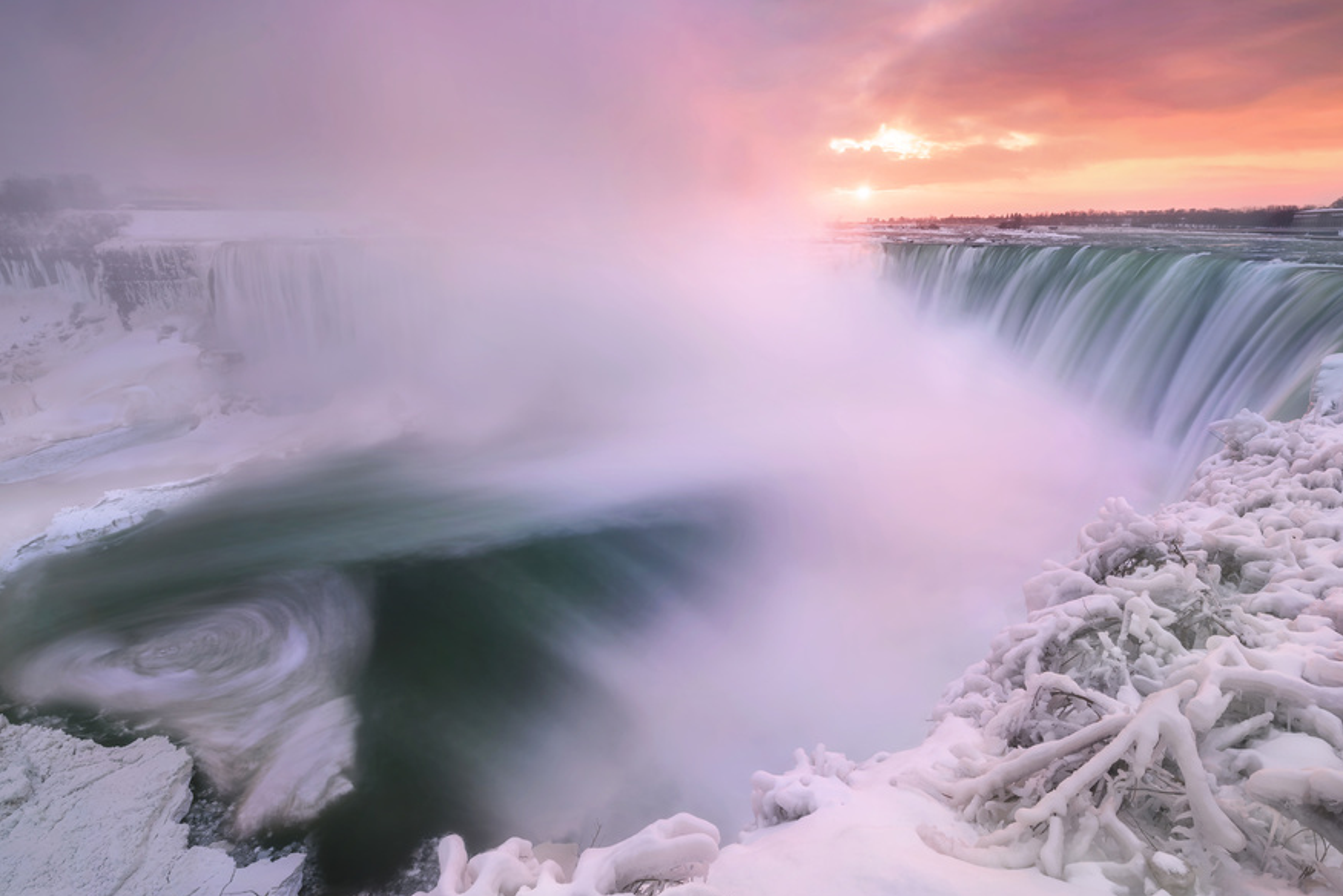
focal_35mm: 16
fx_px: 597
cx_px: 706
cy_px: 446
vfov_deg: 73.8
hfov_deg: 96.6
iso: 64
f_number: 11
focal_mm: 14
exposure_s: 1/20
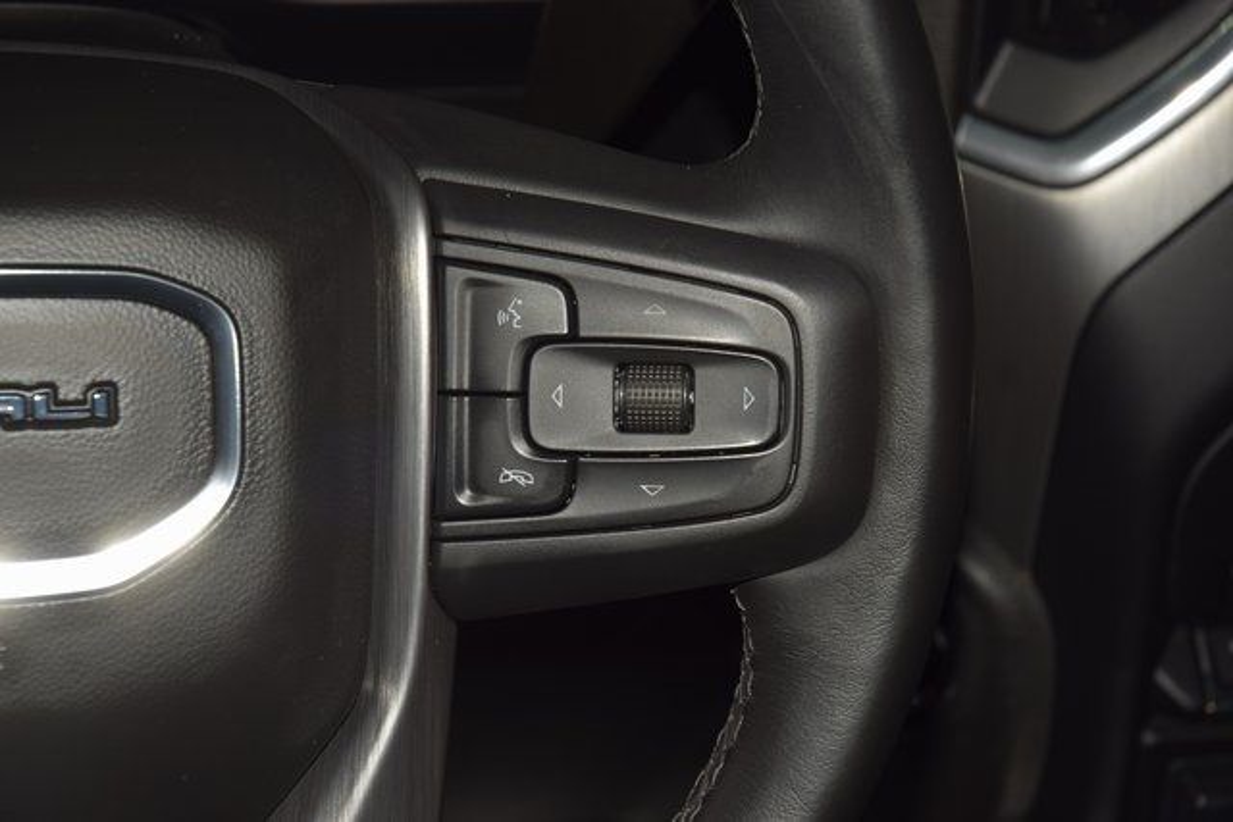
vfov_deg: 13.0
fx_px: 3597
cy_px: 411
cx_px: 616
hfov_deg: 19.5
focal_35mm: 105
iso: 100
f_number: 8
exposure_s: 1/125
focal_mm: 70
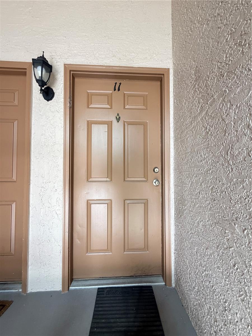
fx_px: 136
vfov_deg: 102.1
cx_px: 126
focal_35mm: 14
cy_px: 168
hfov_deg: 85.7
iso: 320
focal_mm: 2.22
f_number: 2.2
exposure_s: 1/78
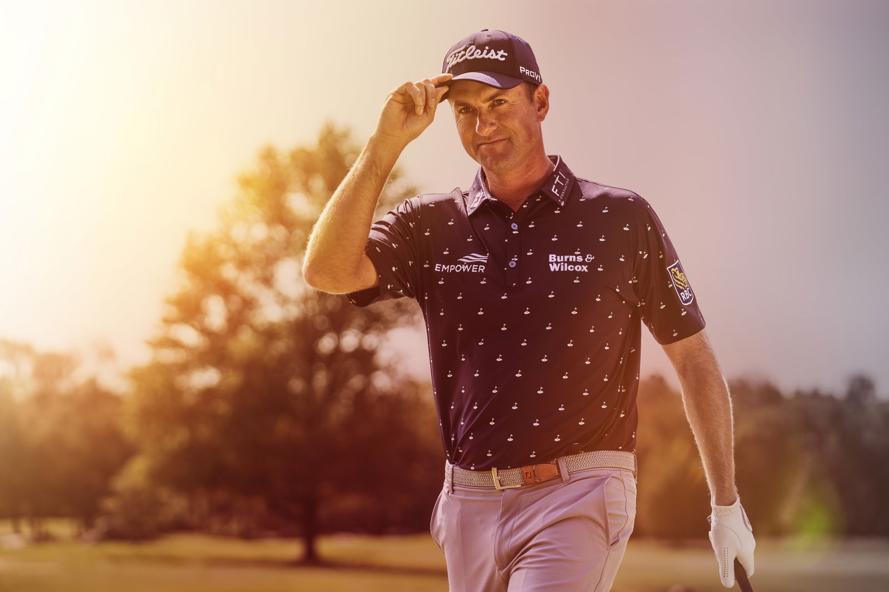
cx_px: 444
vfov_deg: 13.3
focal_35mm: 103
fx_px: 2543
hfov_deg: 19.8
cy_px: 296
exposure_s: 1/2000
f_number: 3.5
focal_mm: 103
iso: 125
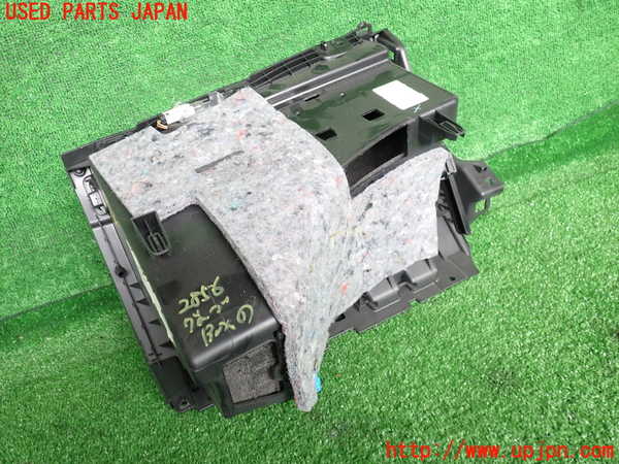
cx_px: 310
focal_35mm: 30
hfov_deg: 60.0
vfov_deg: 46.8
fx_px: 536
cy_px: 232
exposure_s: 1/40
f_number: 2.3
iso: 200
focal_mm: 5.4
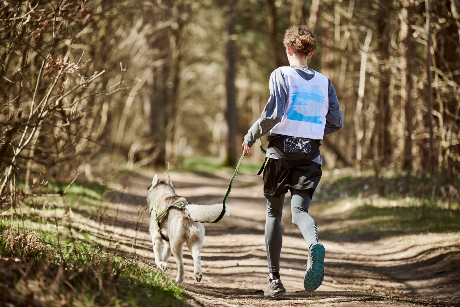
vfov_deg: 8.3
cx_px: 230
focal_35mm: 165
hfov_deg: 12.5
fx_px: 2108
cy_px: 154
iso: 640
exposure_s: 1/1600
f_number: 3.2
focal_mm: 165
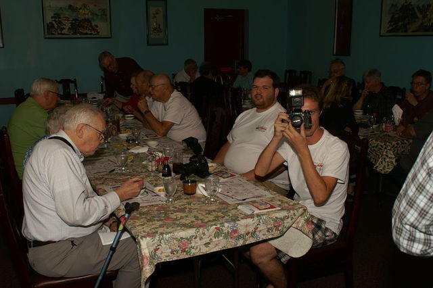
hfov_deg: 53.2
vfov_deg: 36.8
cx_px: 216
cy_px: 144
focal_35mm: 36
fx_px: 433
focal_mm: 24
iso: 100
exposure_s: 1/50
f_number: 5.6
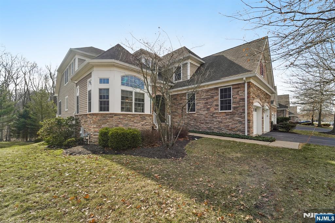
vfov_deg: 81.2
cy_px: 112
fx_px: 130
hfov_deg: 104.3
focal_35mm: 14
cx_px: 168
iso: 400
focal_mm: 14
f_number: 8
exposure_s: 1/320
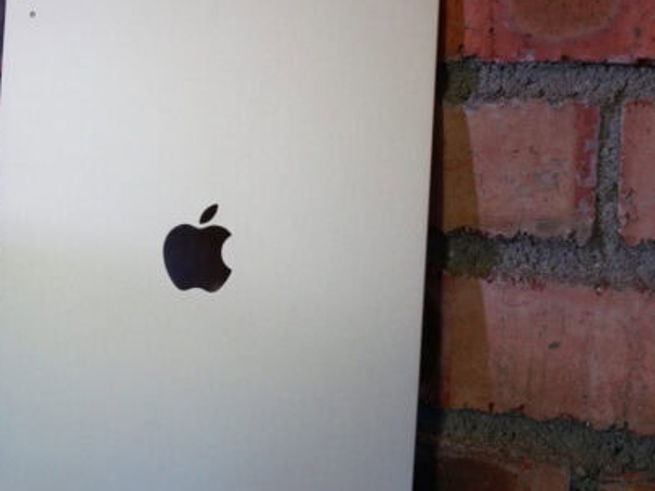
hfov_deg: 32.7
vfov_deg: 25.2
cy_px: 250
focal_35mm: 58
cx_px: 176
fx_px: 1097
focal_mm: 35
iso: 1600
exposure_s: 1/100
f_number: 5.6
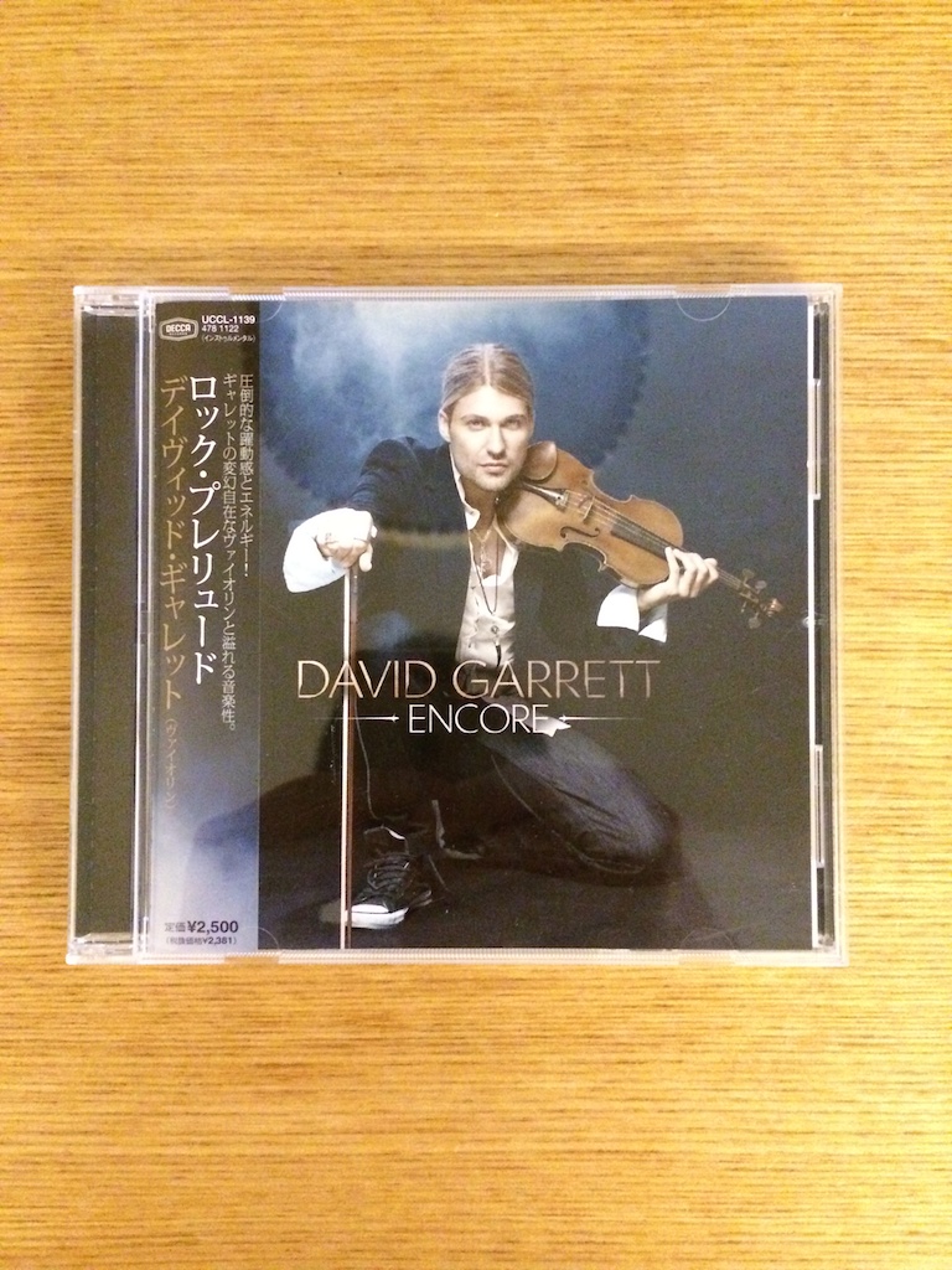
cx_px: 476
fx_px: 1100
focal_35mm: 30
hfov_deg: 46.8
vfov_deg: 60.0
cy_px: 635
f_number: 2.2
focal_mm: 4.12
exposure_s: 1/17
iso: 1000
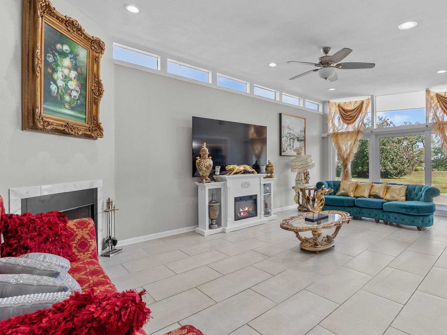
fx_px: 245
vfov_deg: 68.7
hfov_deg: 84.4
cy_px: 164
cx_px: 248
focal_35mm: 19
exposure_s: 1/80
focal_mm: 16
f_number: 8
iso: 2000
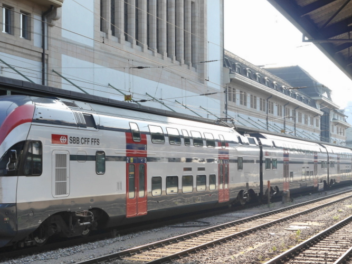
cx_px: 139
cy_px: 160
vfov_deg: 24.4
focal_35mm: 60
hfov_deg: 32.1
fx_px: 610
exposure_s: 1/160
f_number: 5.6
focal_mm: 20
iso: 160
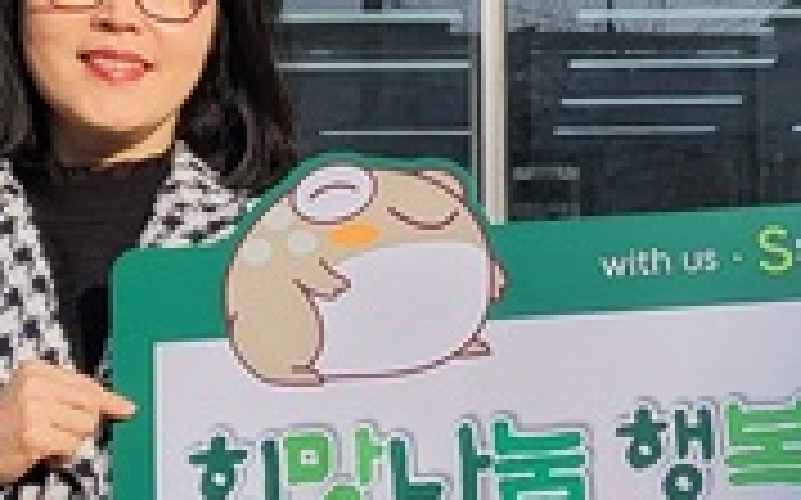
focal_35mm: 99
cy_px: 176
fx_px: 2160
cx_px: 594
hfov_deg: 20.9
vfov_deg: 13.2
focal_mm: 4.25
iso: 50
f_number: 1.8
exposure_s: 1/3427
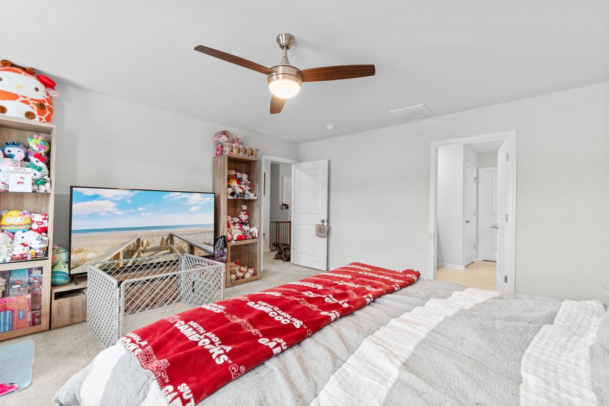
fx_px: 254
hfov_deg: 100.4
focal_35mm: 15
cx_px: 304
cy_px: 203
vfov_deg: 77.3
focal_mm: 10
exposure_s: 1/6
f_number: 4.5
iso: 100
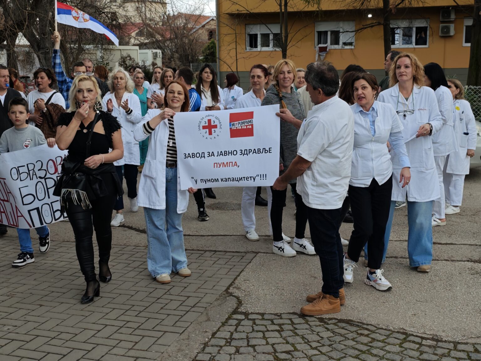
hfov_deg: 42.9
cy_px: 180
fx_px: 611
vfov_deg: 32.9
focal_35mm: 44
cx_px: 240
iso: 200
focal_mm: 8.72
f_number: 2
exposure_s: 1/2000
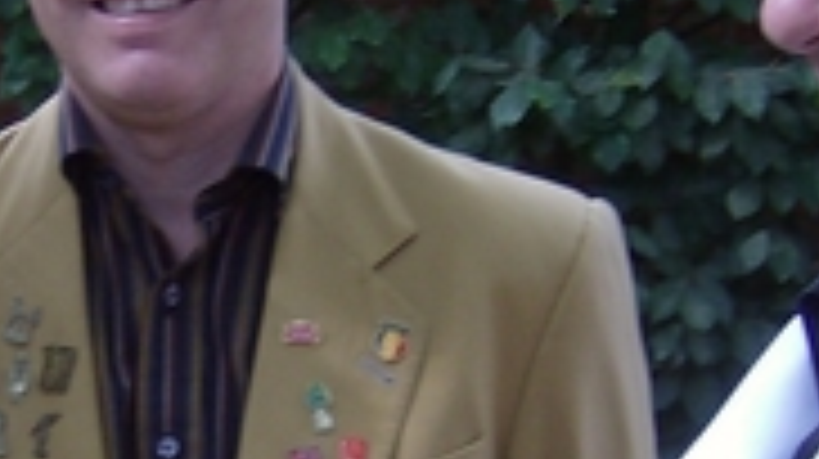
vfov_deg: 9.4
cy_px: 286
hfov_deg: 16.5
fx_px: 2799
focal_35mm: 129
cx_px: 176
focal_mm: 6
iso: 105
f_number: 2.8
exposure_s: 1/64
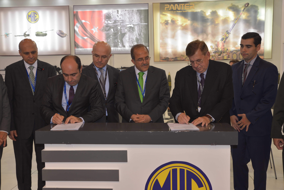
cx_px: 142
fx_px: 316
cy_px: 95
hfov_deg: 48.4
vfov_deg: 33.4
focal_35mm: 40
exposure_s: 1/100
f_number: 6.3
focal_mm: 40
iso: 400
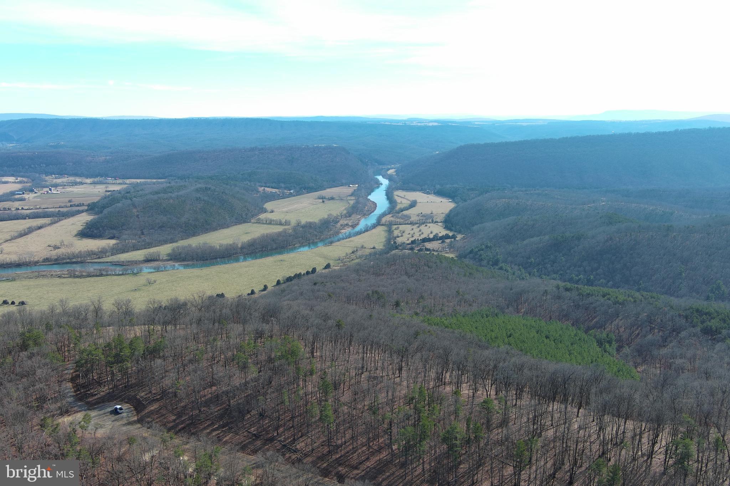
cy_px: 243
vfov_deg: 45.0
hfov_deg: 63.7
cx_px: 365
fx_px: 588
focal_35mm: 29
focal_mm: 10.57
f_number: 2.8
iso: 100
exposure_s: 1/664
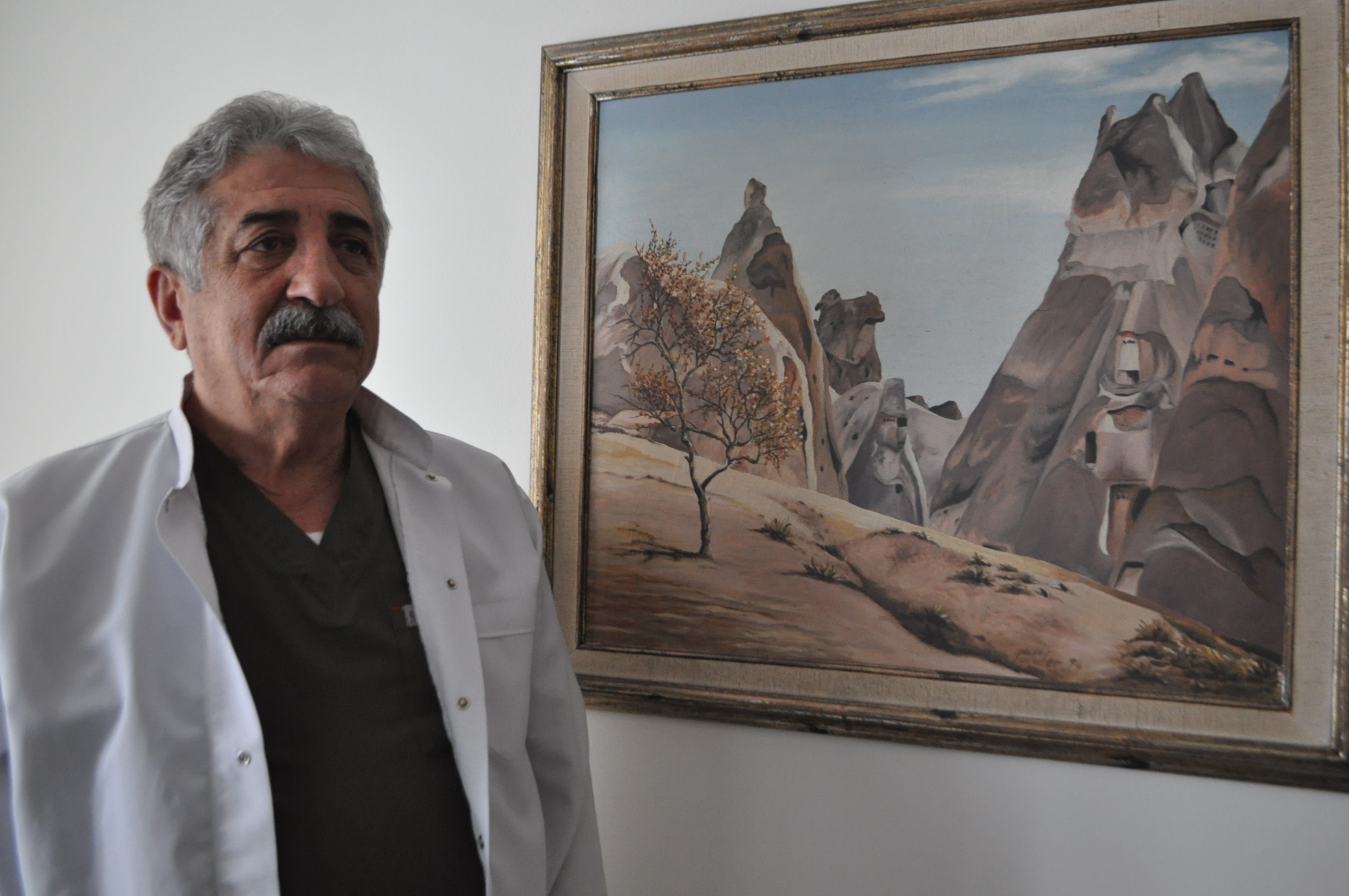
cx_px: 690
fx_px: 1160
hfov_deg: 60.3
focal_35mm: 31
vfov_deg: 42.2
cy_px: 440
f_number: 3.8
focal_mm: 20
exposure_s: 1/30
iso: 1400
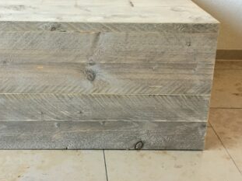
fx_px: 391
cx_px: 89
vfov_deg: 25.6
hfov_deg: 34.2
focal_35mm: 56
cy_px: 37
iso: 50
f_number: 2.2
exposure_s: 1/33
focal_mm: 4.15
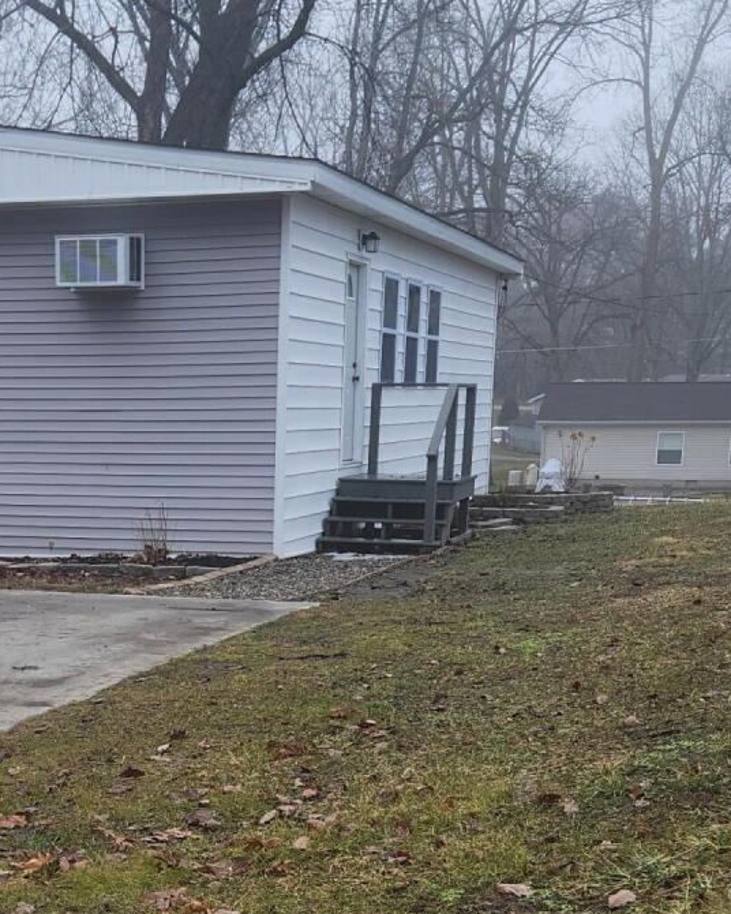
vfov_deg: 27.4
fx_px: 1812
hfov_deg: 22.4
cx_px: 98
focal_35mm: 67
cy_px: 808
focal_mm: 5.4
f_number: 1.8
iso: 40
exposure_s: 1/180
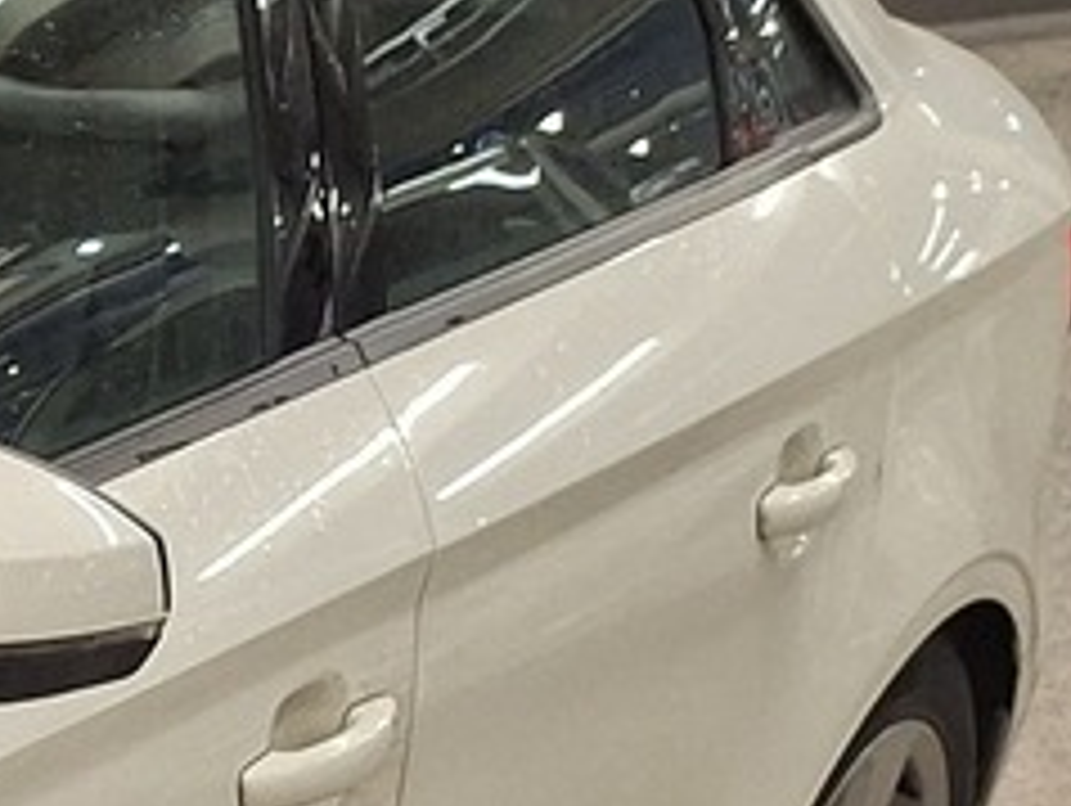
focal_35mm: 139
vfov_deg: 10.1
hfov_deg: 11.2
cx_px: -1706
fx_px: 4305
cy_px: 1490
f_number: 1.8
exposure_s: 1/100
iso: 250
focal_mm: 5.54
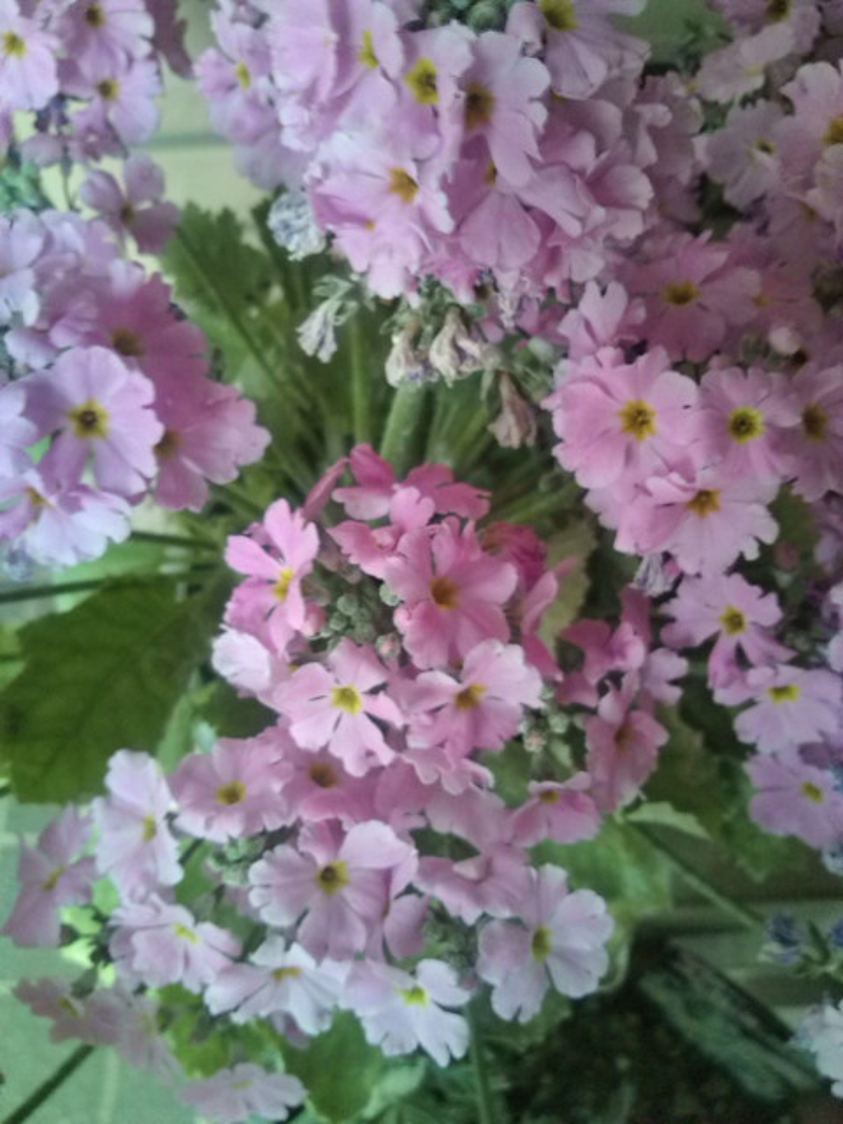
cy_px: 562
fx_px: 1039
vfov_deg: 56.8
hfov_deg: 44.2
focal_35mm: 32
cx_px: 422
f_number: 2.8
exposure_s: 1/9.62
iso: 102
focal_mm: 3.3
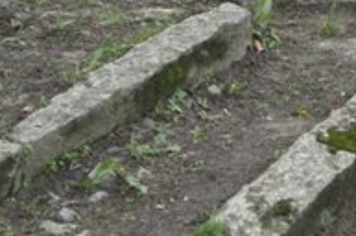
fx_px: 1353
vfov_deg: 9.4
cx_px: 627
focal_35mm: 137
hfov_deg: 13.5
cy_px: -218
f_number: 14
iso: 1000
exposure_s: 1/125
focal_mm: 22
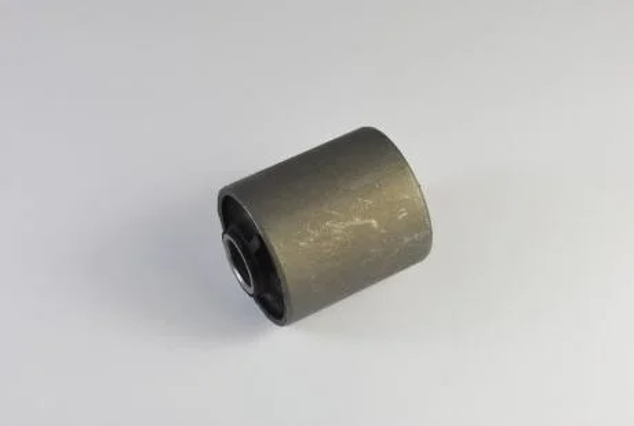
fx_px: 1165
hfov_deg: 30.4
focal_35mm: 66
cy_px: 213
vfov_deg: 20.7
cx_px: 317
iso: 250
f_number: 10
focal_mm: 44
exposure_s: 1/30
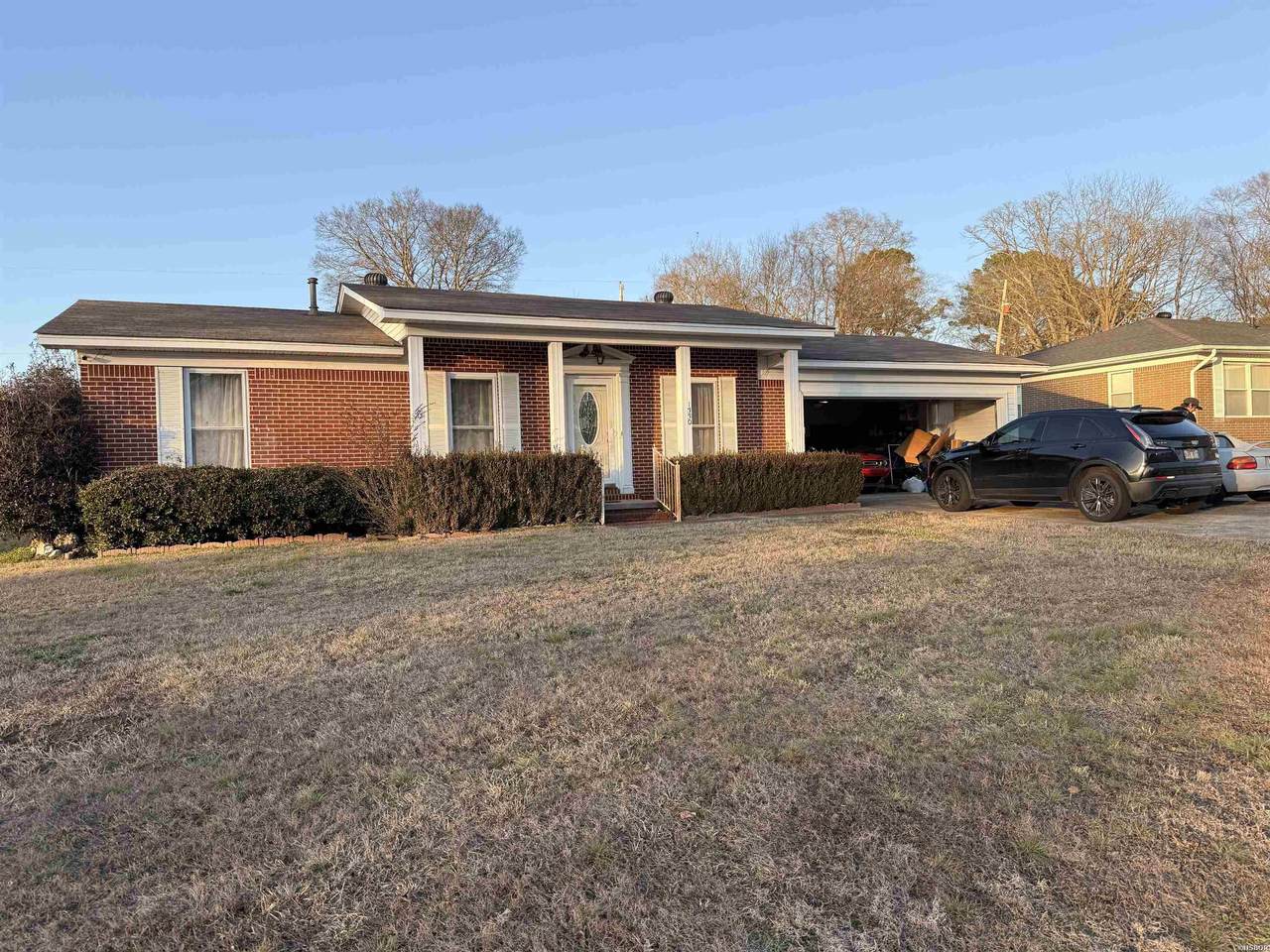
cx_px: 635
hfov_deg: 71.6
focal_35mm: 24
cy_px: 476
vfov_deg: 56.8
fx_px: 881
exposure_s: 1/1139
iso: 80
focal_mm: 6.76
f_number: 1.78
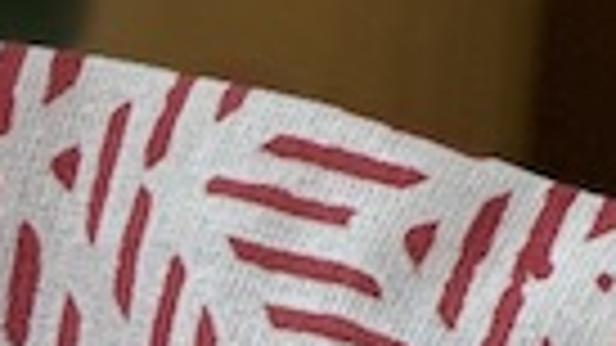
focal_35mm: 699
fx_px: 11415
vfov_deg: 1.7
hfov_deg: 3.1
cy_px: 1568
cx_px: -825
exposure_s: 1/99
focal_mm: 9
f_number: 2.8
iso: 40
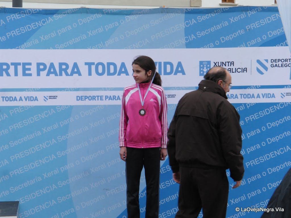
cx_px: 146
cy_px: 109
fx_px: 1278
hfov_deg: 13.0
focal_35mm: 152
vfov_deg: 9.8
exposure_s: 1/100
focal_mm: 26.9
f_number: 7.6
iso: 100
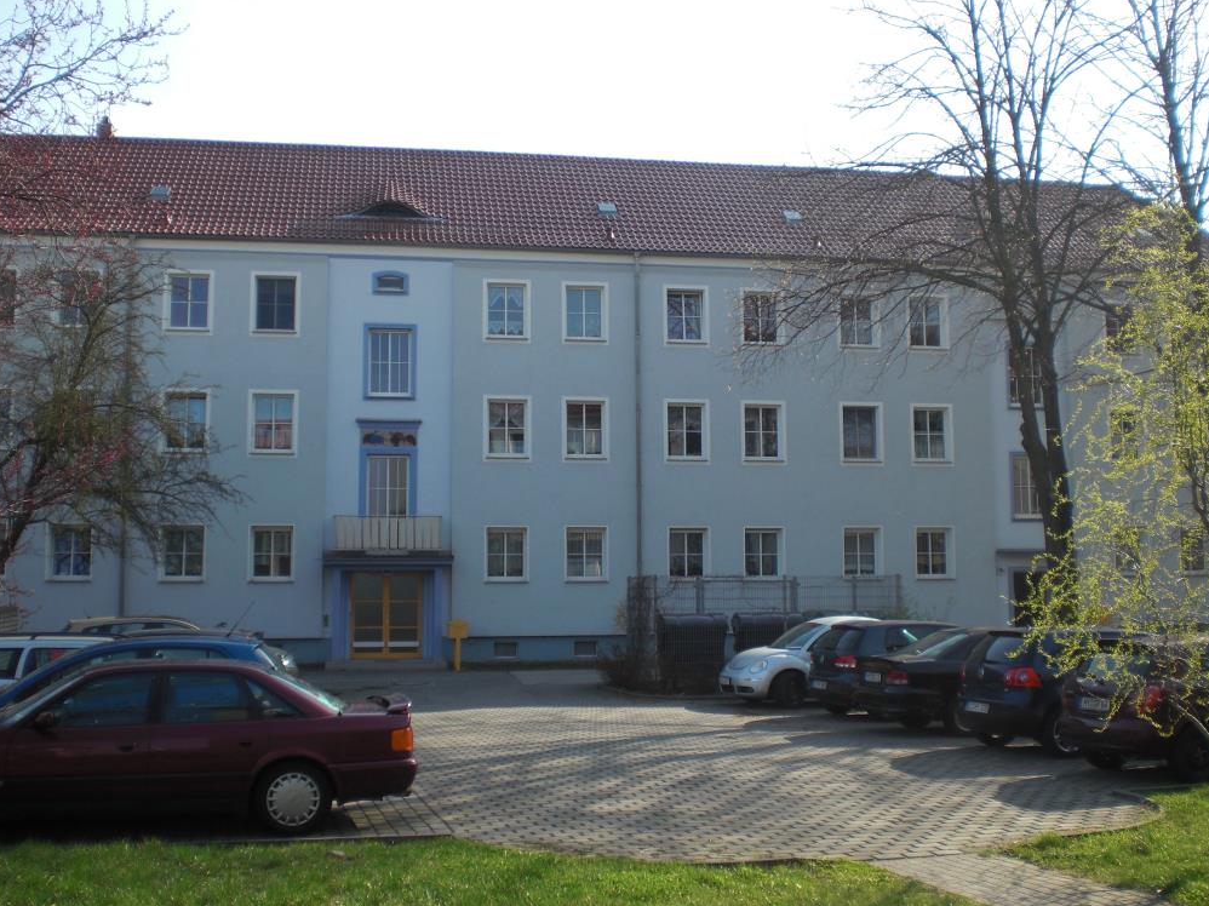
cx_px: 597
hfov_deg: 47.9
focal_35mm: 39
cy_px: 442
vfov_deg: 36.8
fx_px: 1362
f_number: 3.1
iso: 64
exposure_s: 1/400
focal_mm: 6.3
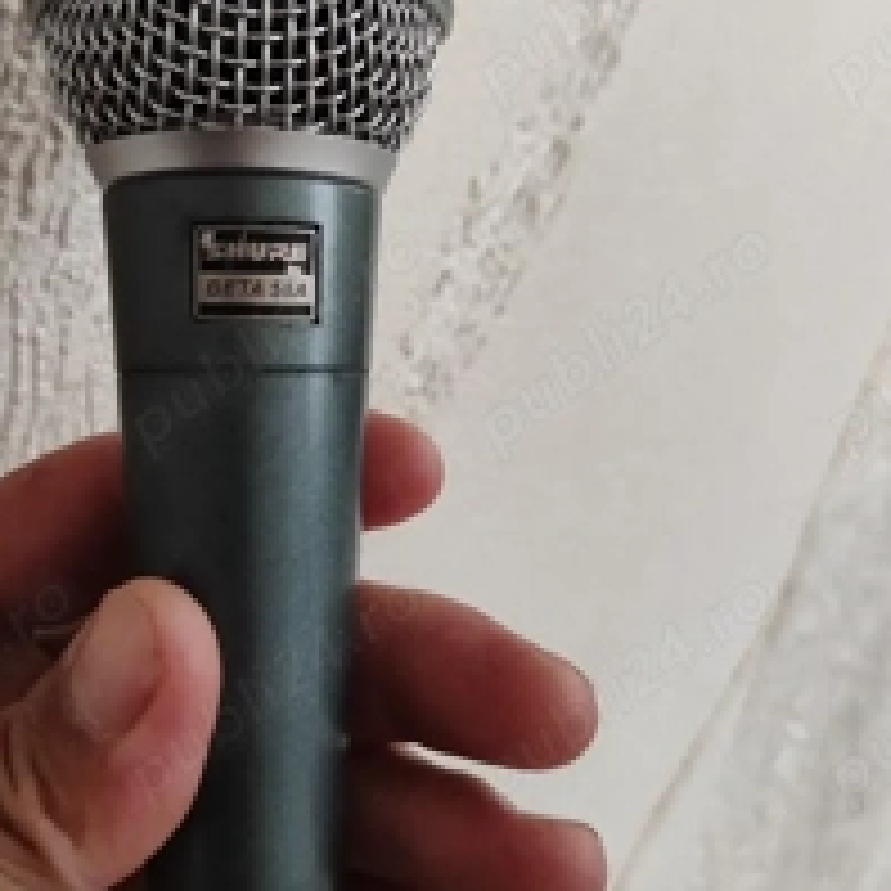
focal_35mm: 41
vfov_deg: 40.9
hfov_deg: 40.8
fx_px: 1194
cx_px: 364
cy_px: 392
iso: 2123
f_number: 1.88
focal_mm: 5.59
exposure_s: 1/25
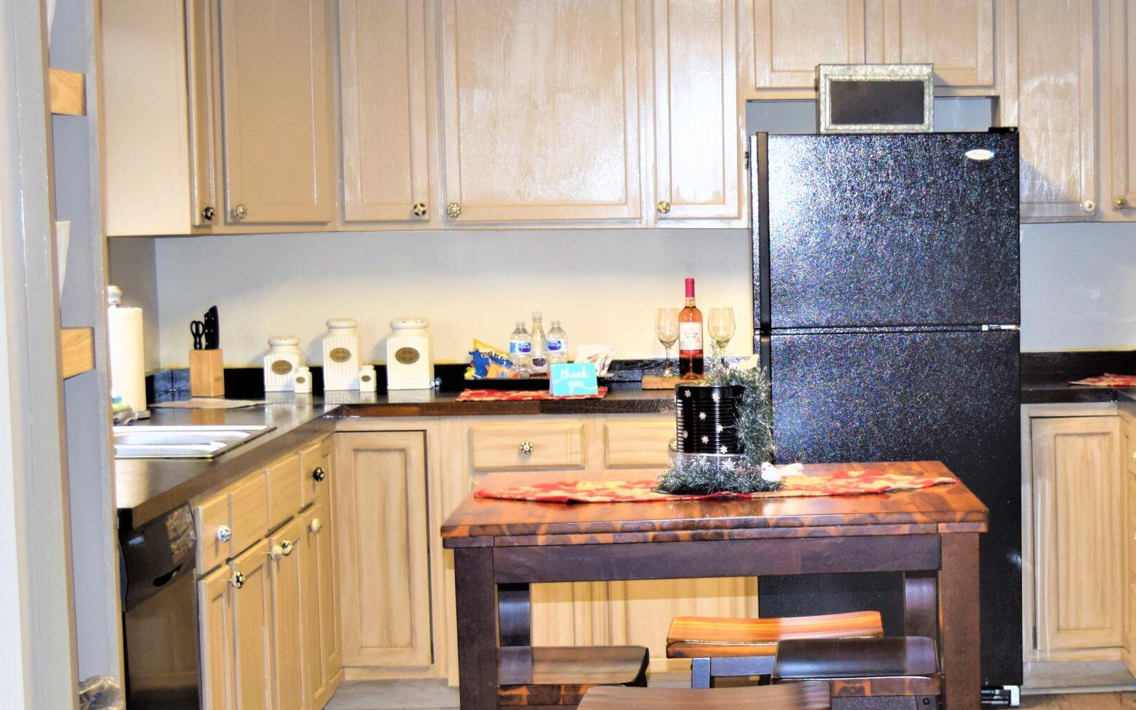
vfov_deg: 15.7
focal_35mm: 83
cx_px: 878
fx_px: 2568
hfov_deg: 24.6
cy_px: 485
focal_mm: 29
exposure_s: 1/100
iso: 800
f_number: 5
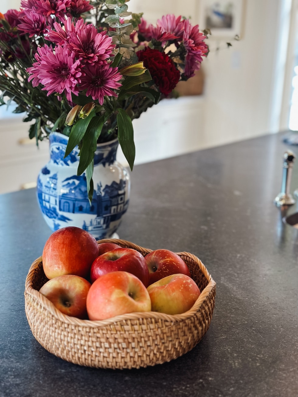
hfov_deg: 30.3
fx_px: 551
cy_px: 198
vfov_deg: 39.7
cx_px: 149
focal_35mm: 48
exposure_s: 1/40
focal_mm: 6.86
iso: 320
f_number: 1.8
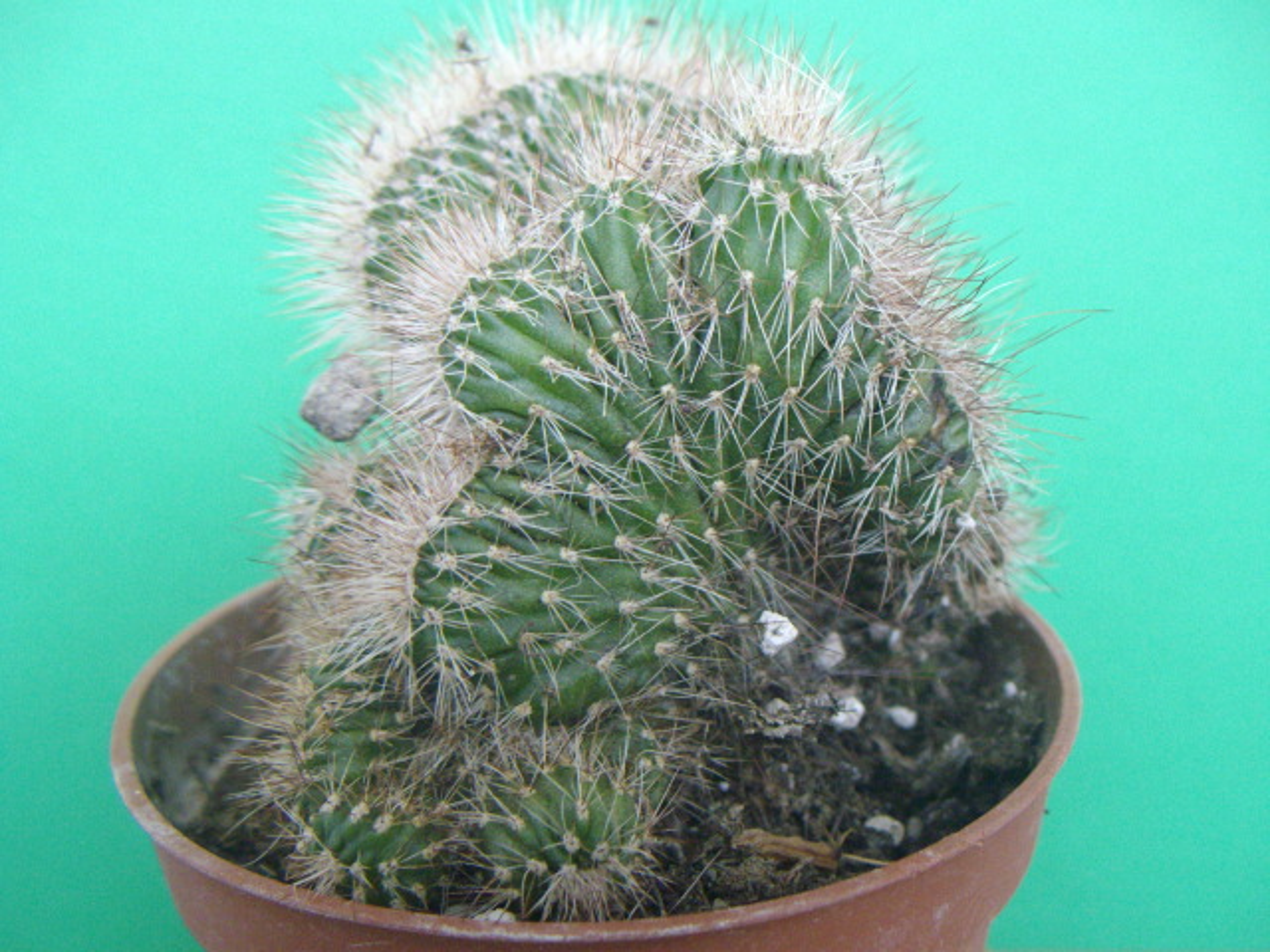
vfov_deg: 39.7
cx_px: 635
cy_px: 476
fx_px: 1321
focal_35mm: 36
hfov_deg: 51.4
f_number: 2.7
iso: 320
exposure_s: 1/60
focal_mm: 6
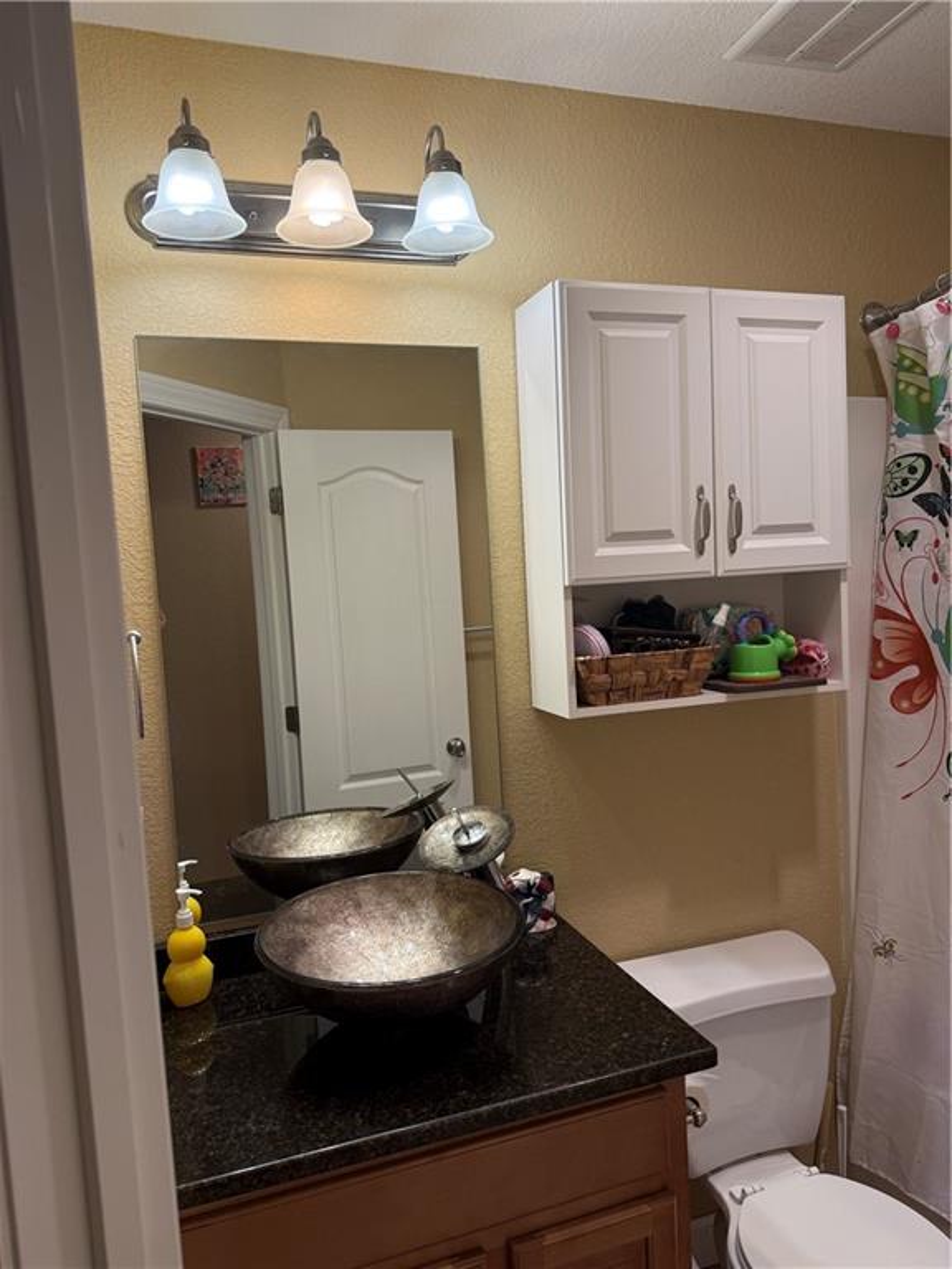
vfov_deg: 71.6
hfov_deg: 56.8
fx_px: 880
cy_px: 634
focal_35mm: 24
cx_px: 476
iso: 100
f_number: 1.78
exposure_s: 1/120
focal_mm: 6.76
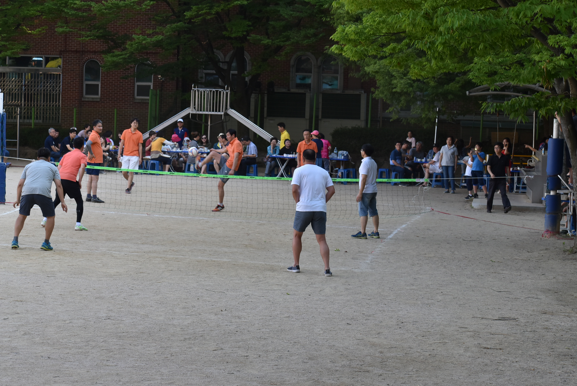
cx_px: 288
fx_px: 1684
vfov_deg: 13.1
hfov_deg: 19.4
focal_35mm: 105
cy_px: 193
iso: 400
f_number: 8
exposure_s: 1/250
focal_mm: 70
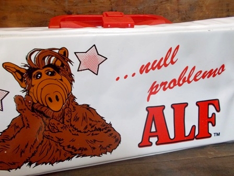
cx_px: 117
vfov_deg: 46.8
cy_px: 88
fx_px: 203
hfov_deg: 60.0
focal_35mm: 30
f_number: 3.4
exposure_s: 1/160
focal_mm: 5.3
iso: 400
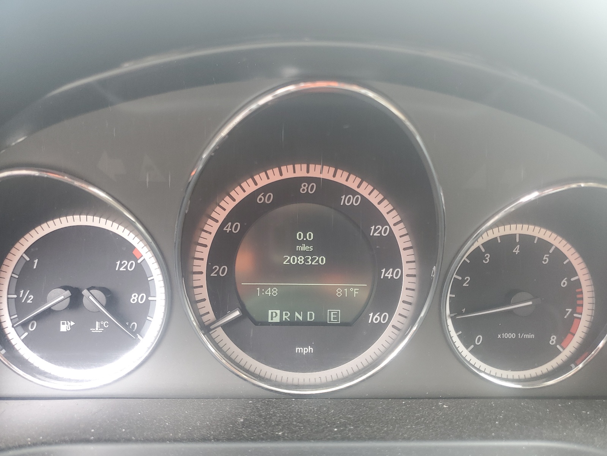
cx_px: 304
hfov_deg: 67.3
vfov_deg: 53.1
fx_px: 456
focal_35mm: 26
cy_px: 228
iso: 50
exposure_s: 1/60.2
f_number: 1.5
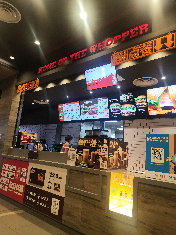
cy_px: 118
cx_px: 88
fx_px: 176
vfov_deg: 67.3
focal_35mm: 26
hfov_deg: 53.1
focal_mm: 4.75
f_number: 1.8
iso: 160
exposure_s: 1/33.3
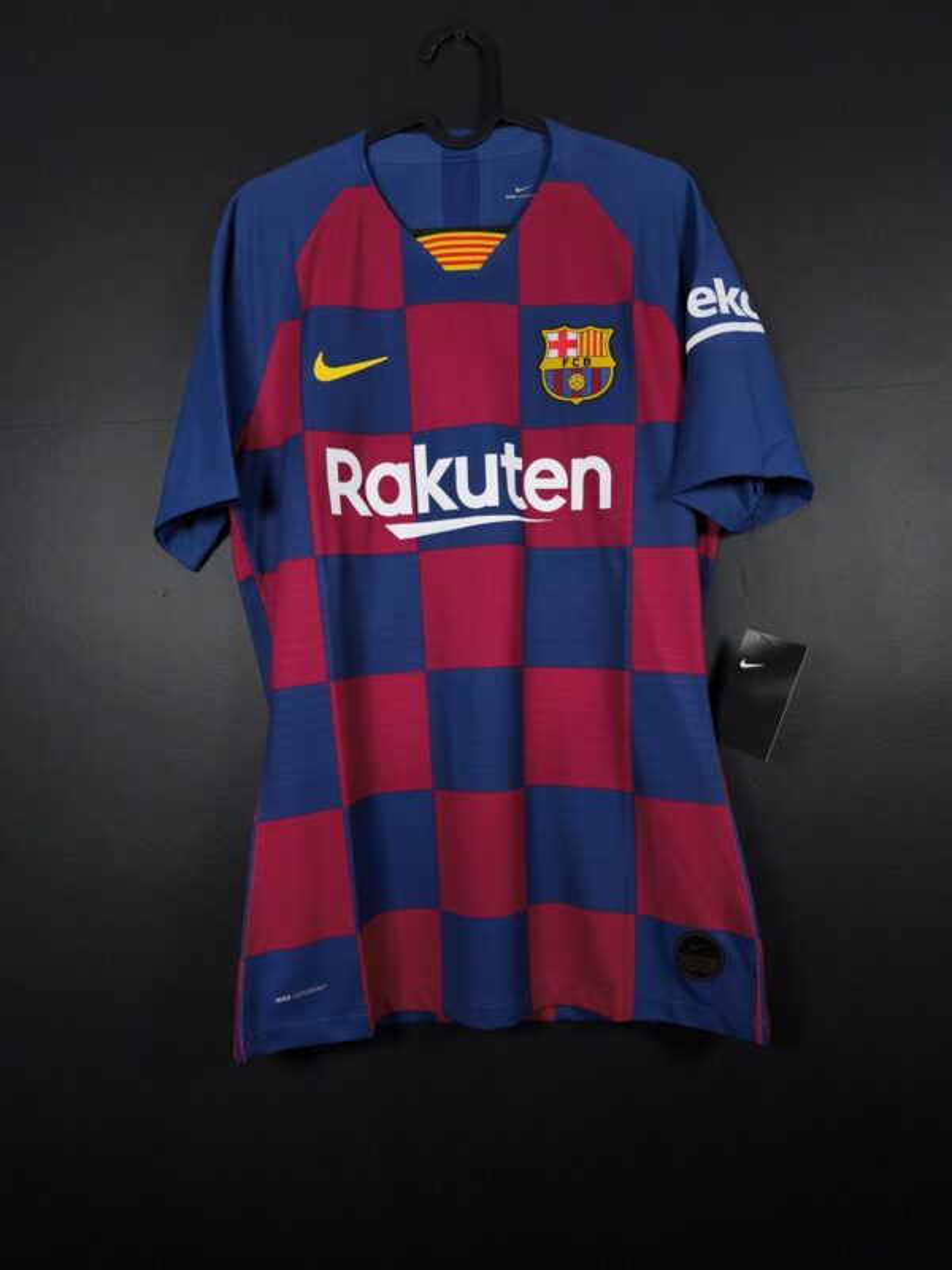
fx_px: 843
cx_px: 476
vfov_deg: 73.9
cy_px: 635
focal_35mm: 23
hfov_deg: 58.9
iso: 400
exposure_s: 1/160
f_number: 1.6
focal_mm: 6.57
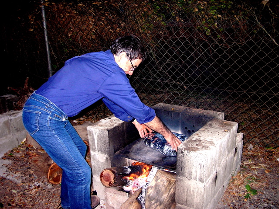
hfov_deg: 51.4
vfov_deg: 39.6
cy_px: 104
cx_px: 140
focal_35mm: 36
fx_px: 290
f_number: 2.7
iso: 59
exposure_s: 1/60.1
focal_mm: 6
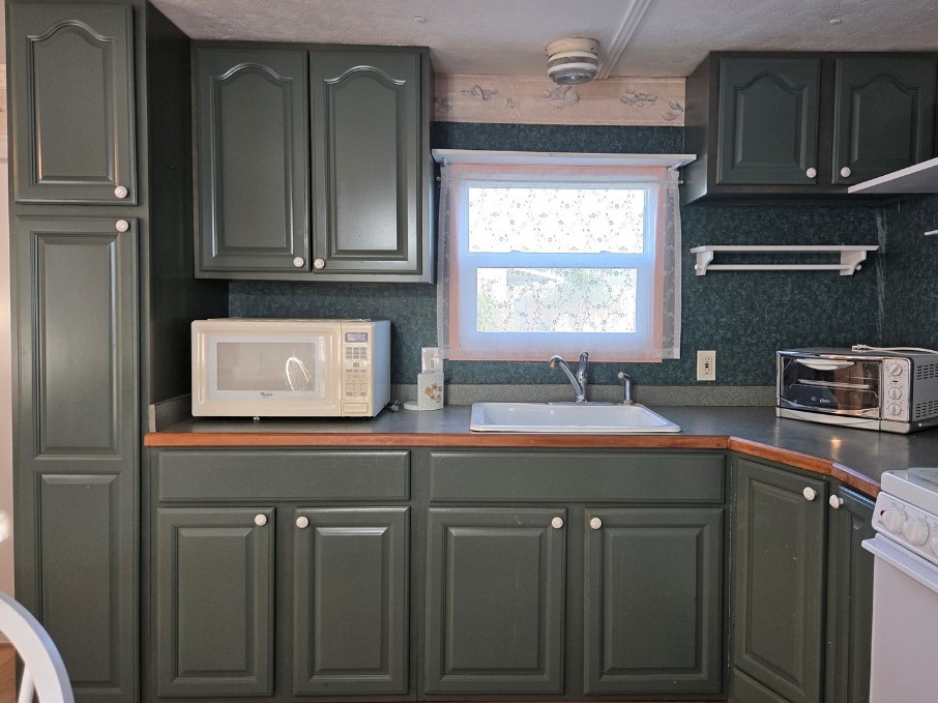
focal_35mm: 26
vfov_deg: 53.0
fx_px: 704
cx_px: 509
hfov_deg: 67.2
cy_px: 338
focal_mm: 5.4
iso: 160
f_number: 1.8
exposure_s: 1/120
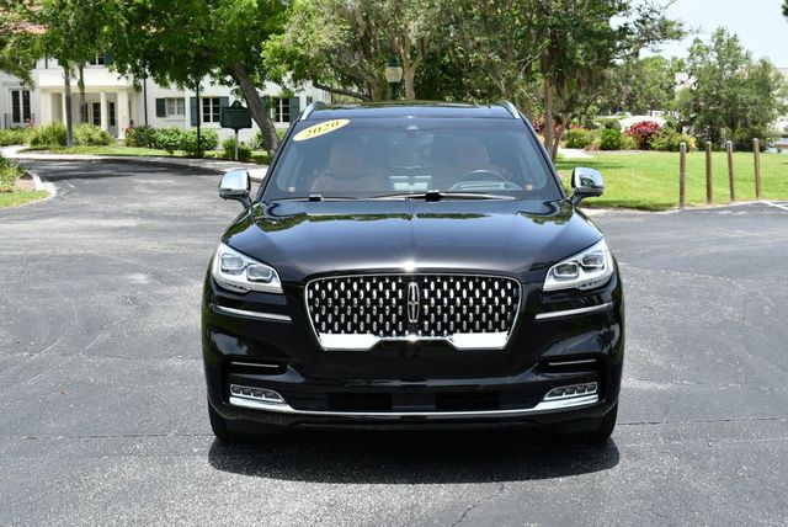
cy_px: 264
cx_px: 394
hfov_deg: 38.2
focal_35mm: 52
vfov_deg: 26.0
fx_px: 1139
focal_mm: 26
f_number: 8
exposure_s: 1/250
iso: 140
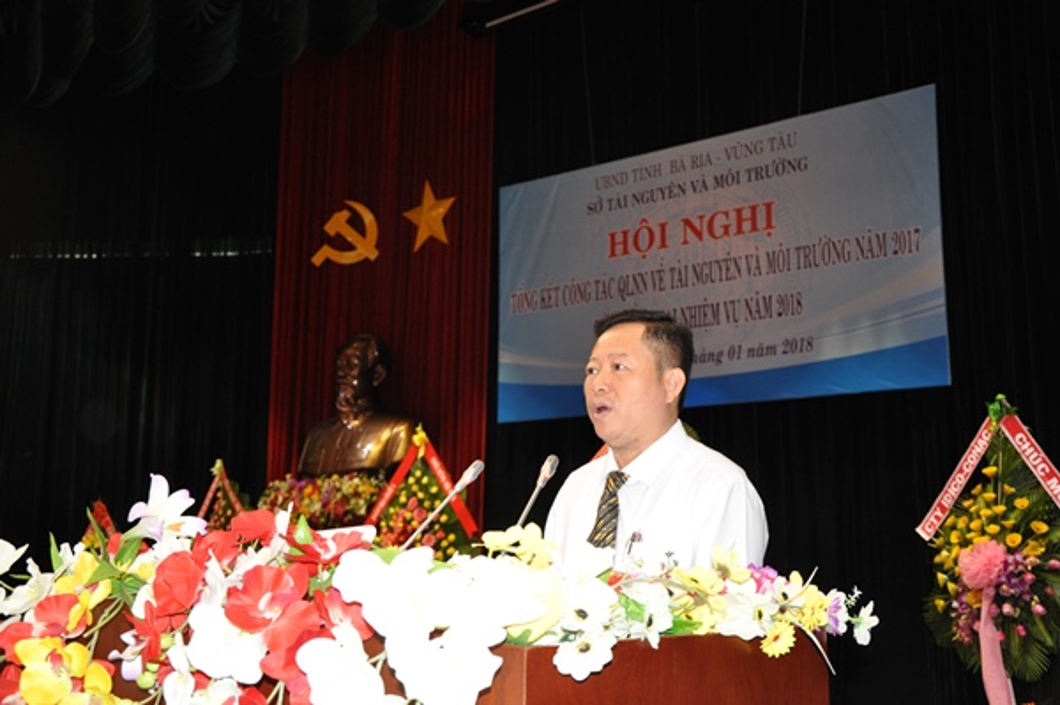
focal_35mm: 39
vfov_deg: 34.2
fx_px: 1147
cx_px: 530
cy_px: 352
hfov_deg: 49.6
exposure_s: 1/20
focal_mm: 26
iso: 800
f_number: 4.5
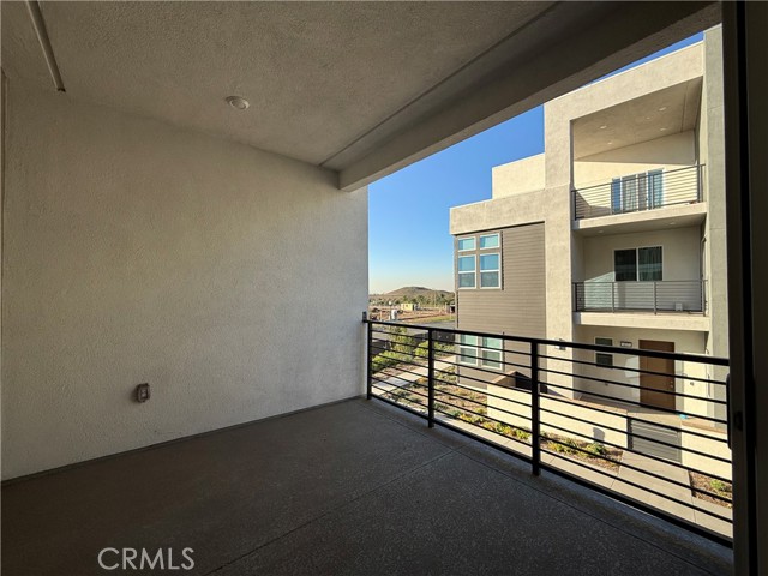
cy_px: 288
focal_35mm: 14
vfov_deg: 85.7
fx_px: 311
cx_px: 384
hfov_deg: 102.1
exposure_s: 1/1167
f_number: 2.2
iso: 50
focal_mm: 2.22
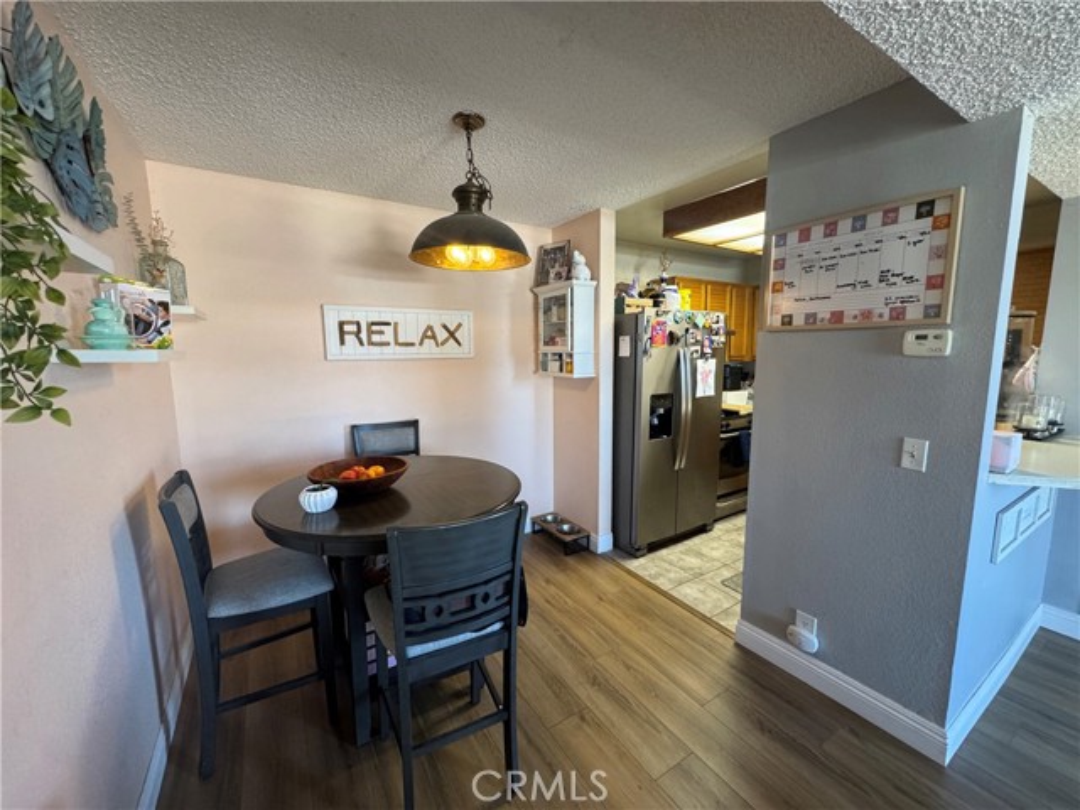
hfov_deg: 102.1
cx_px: 540
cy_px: 405
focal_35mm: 14
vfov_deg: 85.7
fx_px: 437
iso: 320
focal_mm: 2.22
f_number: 2.2
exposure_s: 1/120
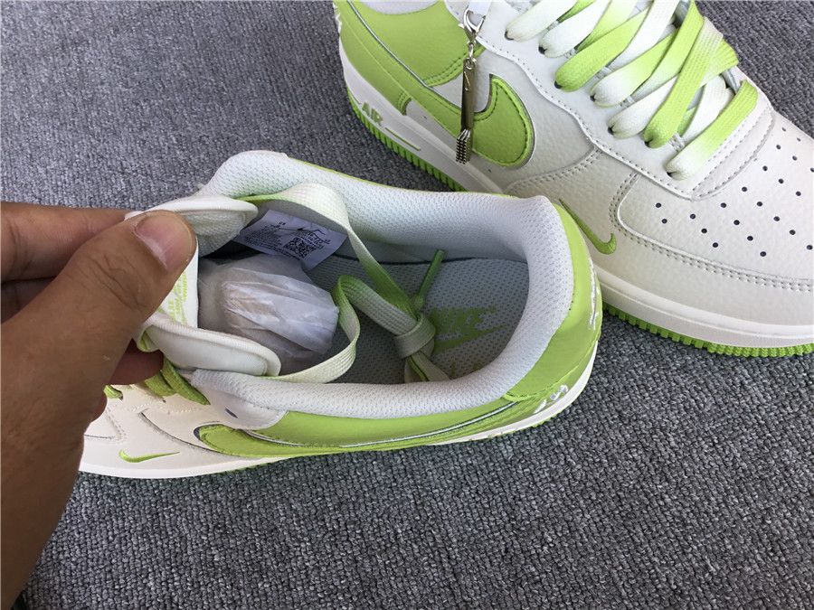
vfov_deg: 45.4
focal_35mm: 31
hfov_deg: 58.4
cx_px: 407
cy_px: 305
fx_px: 729
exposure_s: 1/154
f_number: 2.4
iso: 25
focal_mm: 3.3
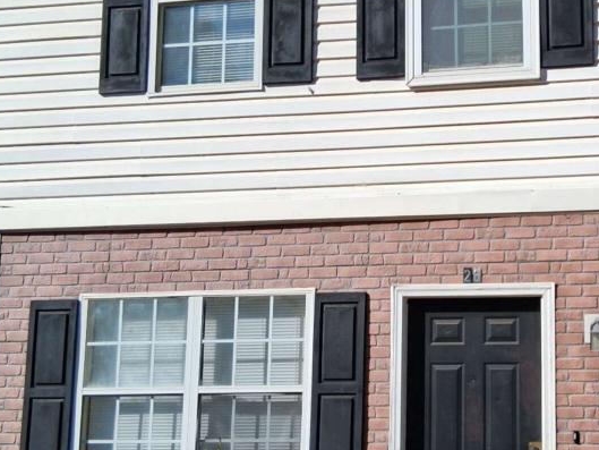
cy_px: 245
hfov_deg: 31.8
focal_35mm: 59
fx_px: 1021
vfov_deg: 24.8
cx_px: 485
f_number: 1.8
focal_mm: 3.98
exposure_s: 1/919
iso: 25
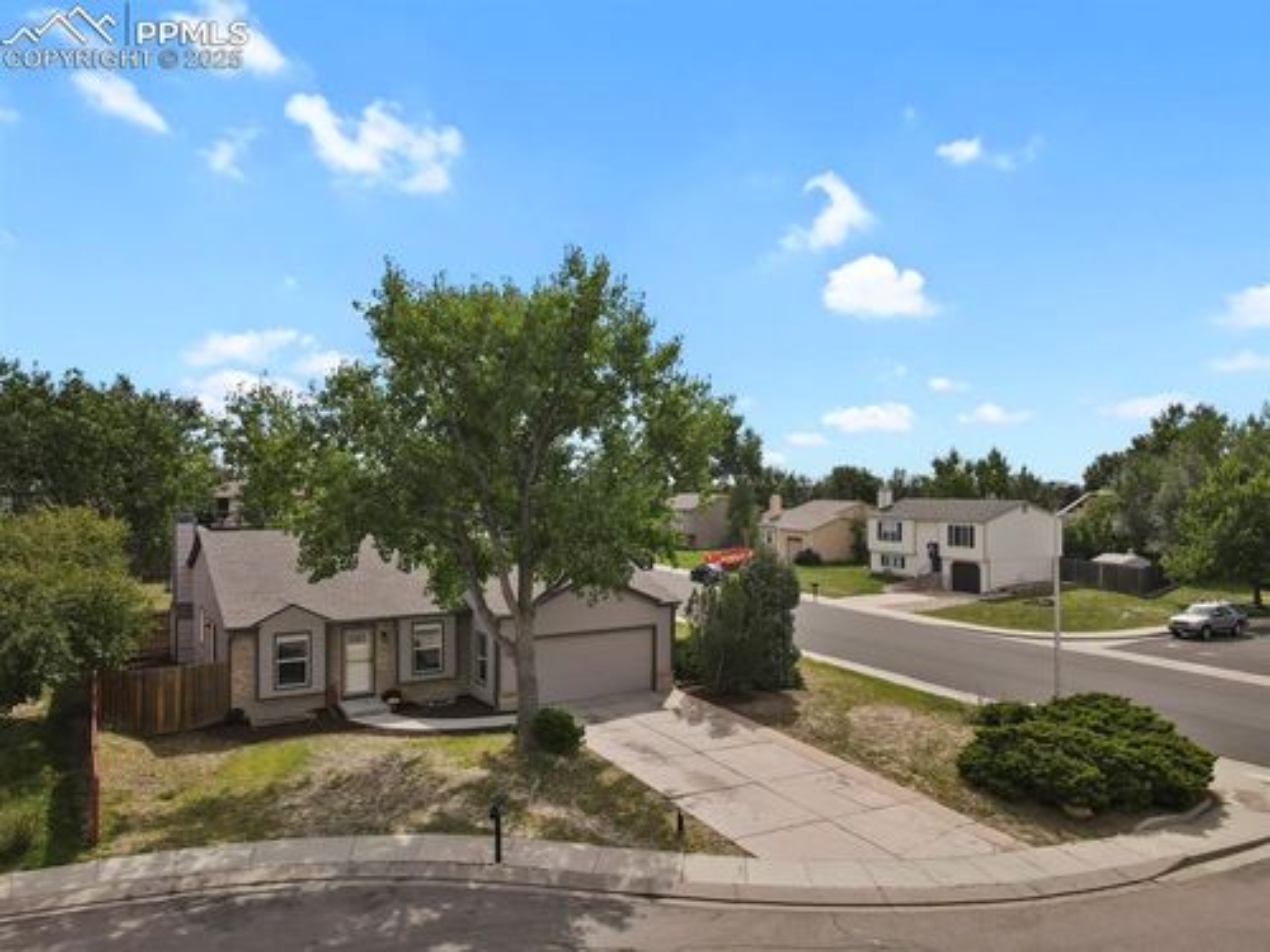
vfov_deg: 56.8
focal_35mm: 24
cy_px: 476
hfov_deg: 71.6
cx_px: 635
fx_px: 881
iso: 100
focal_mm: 4.5
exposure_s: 1/500
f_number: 2.8
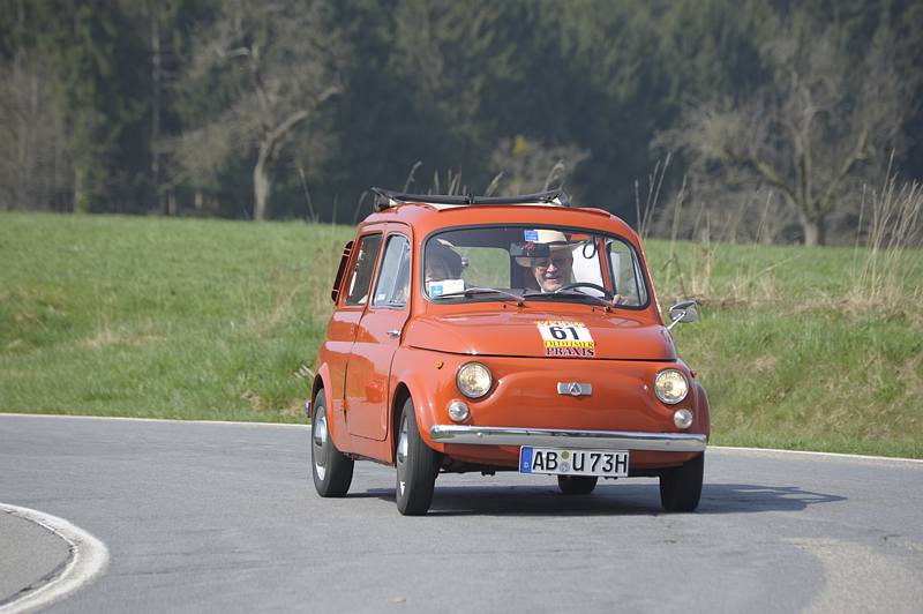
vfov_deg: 6.2
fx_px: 5636
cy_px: 307
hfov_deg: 9.4
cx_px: 462
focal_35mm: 220
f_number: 8
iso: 200
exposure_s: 1/400
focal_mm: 220
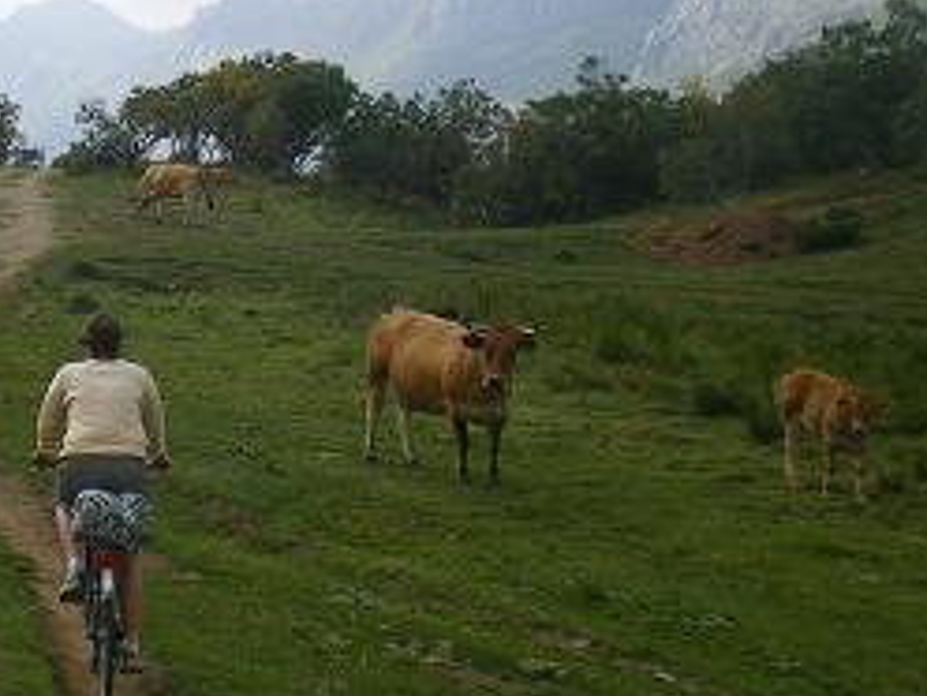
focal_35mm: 81
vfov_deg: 18.2
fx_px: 2169
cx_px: 82
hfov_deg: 23.4
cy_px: 337
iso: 64
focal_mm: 6.3
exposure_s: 1/320
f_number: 4.6
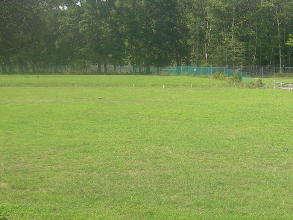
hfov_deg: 24.8
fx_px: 661
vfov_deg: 18.9
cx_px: 213
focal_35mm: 78
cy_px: 130
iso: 50
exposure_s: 1/290
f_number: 4.8
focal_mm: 7.8
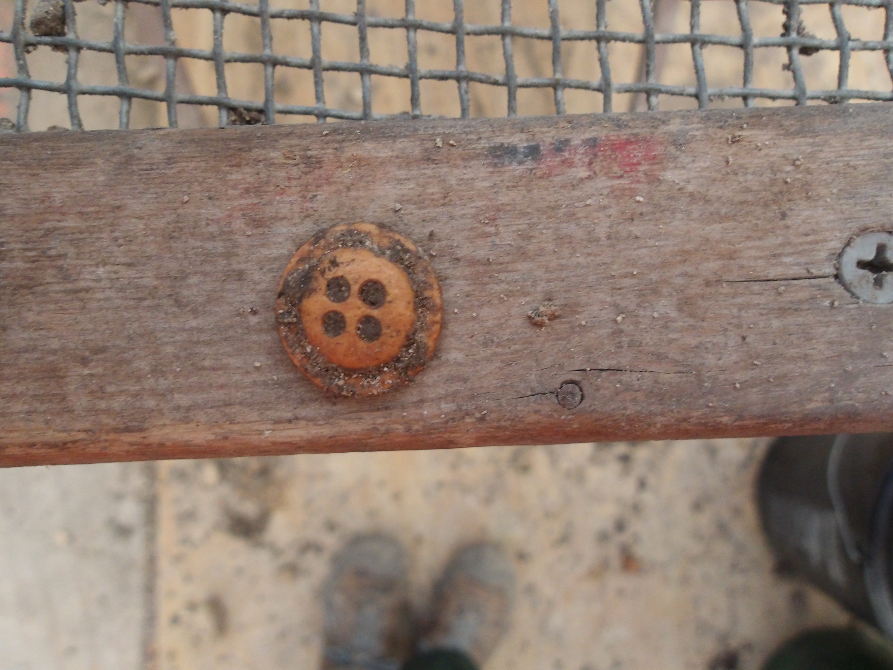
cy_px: 335
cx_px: 446
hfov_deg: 65.3
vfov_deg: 51.4
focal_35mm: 27
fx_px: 697
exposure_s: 1/60
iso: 684
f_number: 10.4
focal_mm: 4.9
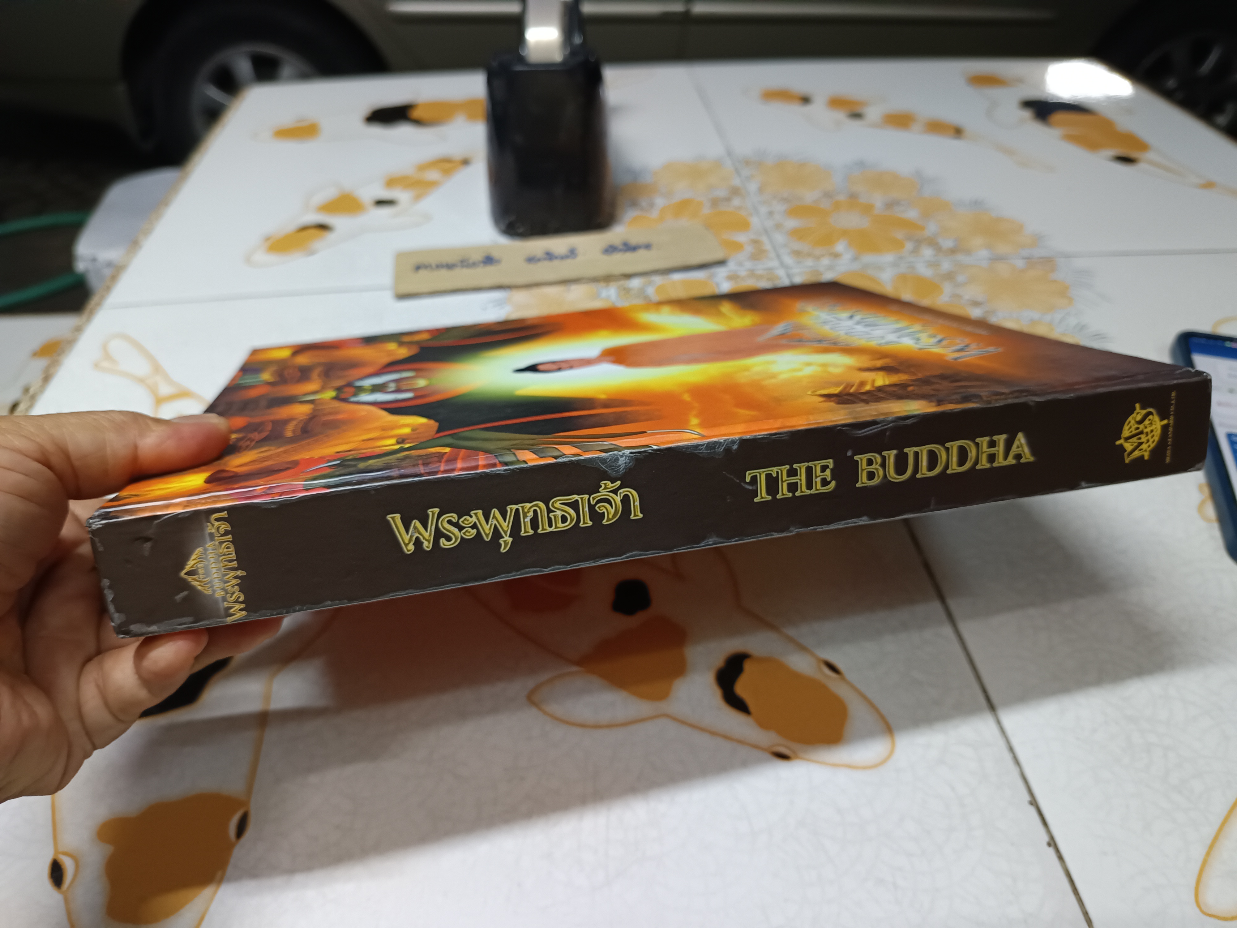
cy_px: 464
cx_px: 618
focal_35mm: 24
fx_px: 858
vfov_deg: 56.8
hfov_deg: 71.6
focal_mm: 5.31
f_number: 1.7
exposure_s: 1/25
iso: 1091
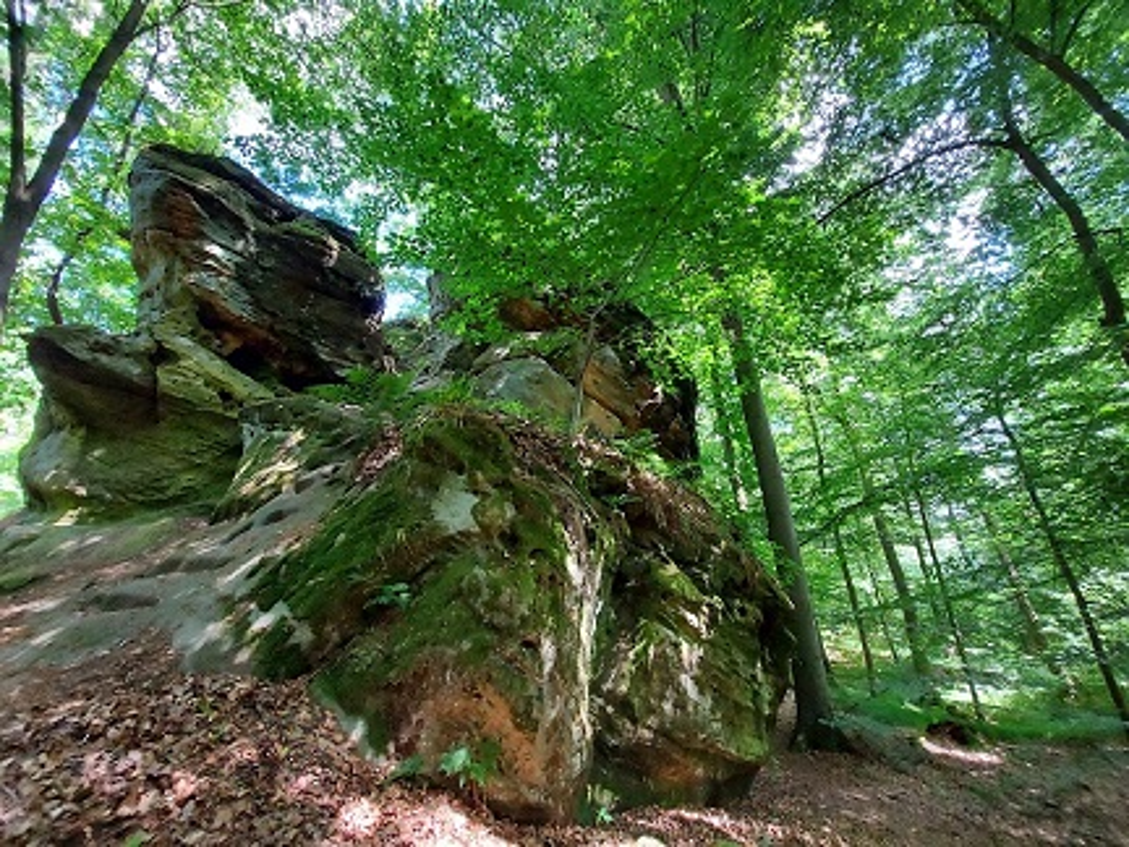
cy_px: 424
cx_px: 564
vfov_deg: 89.9
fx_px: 424
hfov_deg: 106.2
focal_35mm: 13
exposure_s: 1/60
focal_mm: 1.74
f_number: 2.2
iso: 200
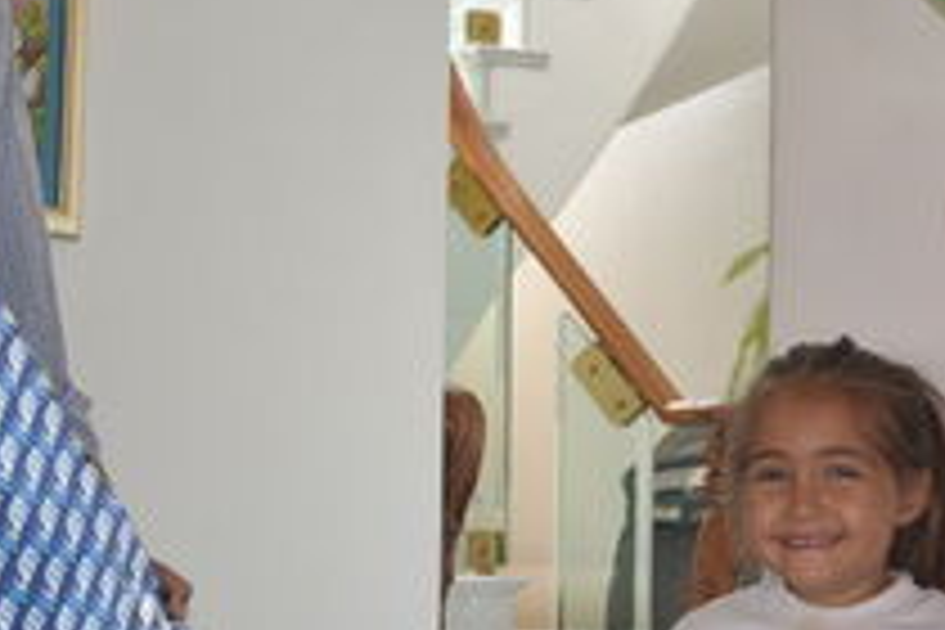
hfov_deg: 21.6
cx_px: 353
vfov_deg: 14.4
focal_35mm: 94
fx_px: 2467
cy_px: 536
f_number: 3.8
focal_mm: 22
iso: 220
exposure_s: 1/30
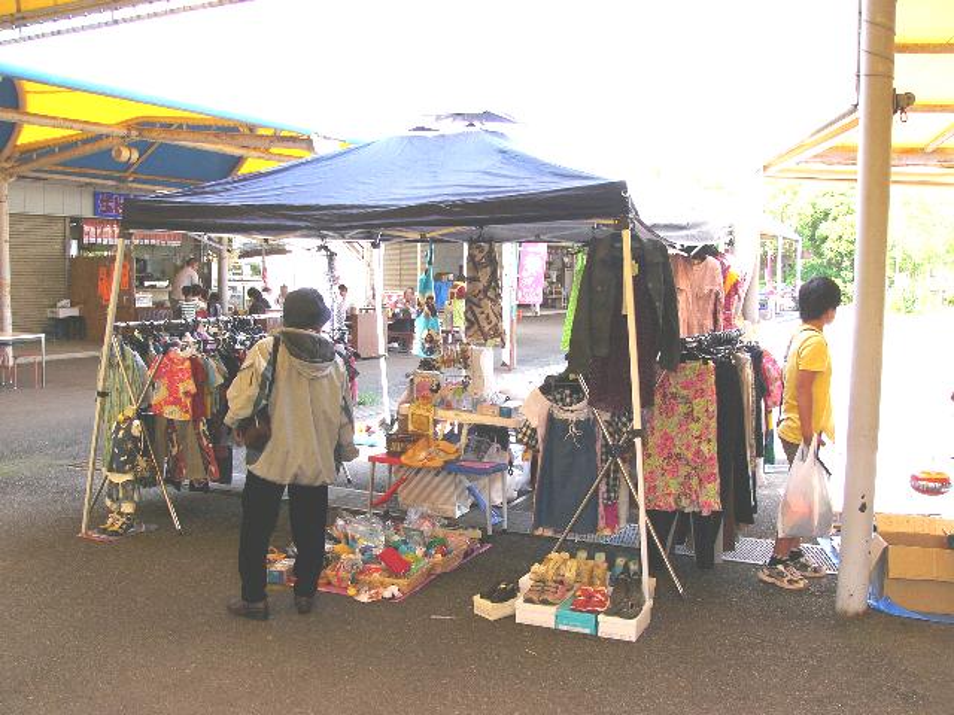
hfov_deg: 51.4
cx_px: 477
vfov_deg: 39.7
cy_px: 358
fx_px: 992
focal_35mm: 36
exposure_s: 1/80
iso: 50
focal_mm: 6
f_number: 2.8
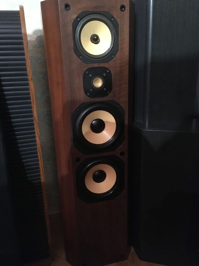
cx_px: 100
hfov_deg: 48.2
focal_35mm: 29
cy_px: 133
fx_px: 222
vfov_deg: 61.7
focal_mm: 4.15
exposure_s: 1/17
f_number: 2.2
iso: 1000
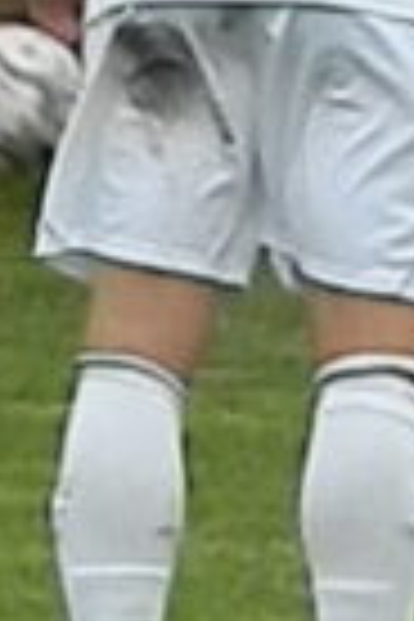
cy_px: -414
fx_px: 27667
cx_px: -562
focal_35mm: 1604
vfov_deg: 1.3
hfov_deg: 0.9
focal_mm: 50
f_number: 5.6
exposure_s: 1/400
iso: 400
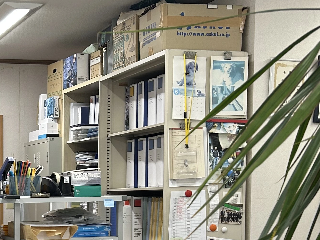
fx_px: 721
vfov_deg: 18.4
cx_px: -34
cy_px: 237
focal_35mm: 78
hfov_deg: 23.5
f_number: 1.5
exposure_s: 1/121
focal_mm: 5.7
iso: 80
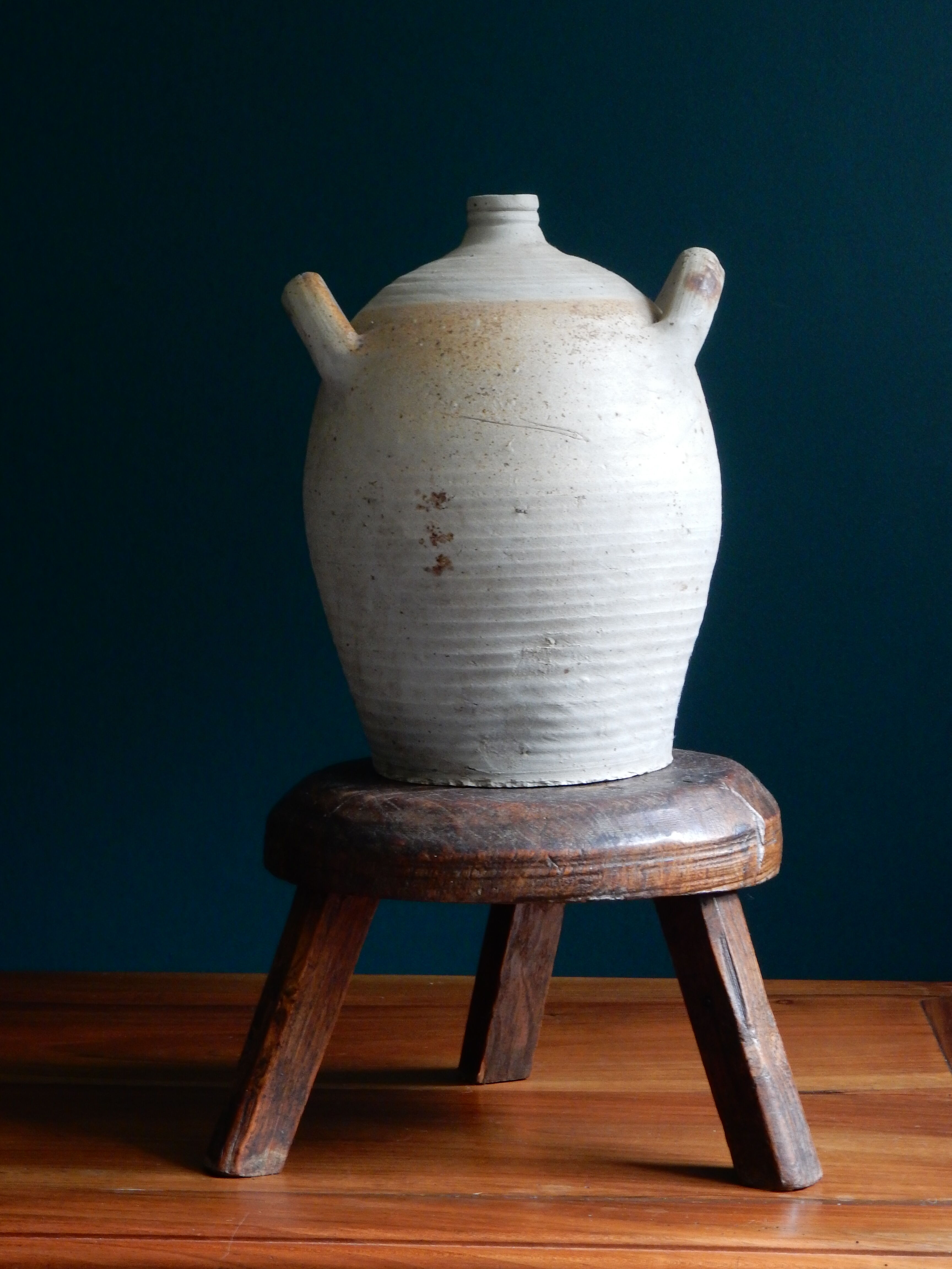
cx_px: 476
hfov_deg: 17.6
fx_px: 3080
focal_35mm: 84
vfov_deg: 23.3
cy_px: 634
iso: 400
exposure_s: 1/10
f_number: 5
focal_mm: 14.9
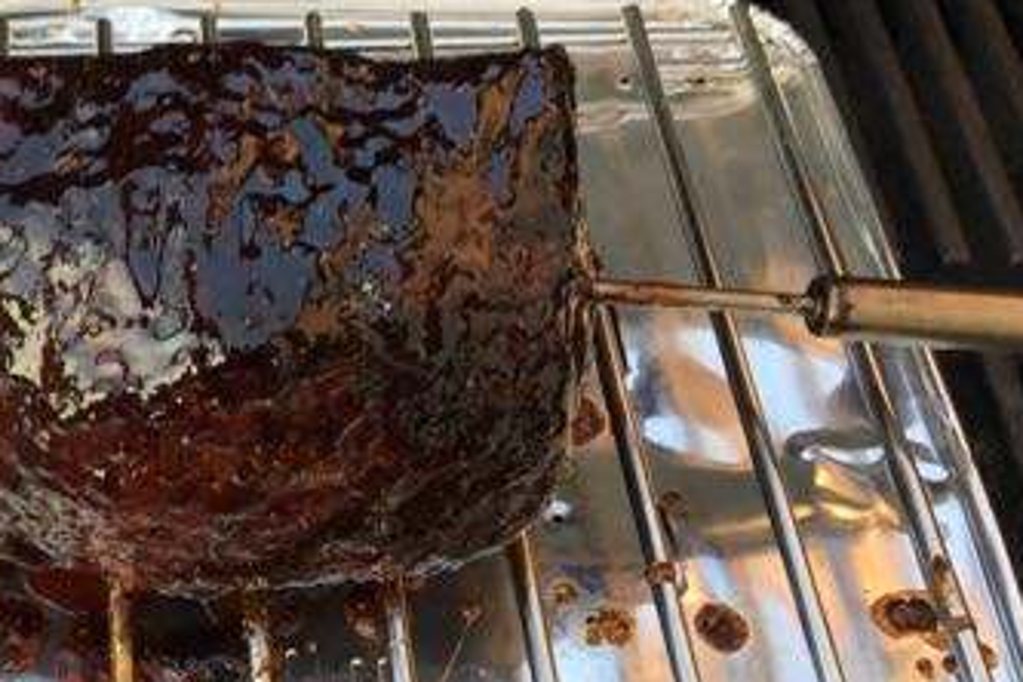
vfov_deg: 23.3
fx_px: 1648
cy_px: 218
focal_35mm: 58
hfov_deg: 32.3
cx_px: 49
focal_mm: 4.15
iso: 32
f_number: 2.2
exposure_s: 1/50
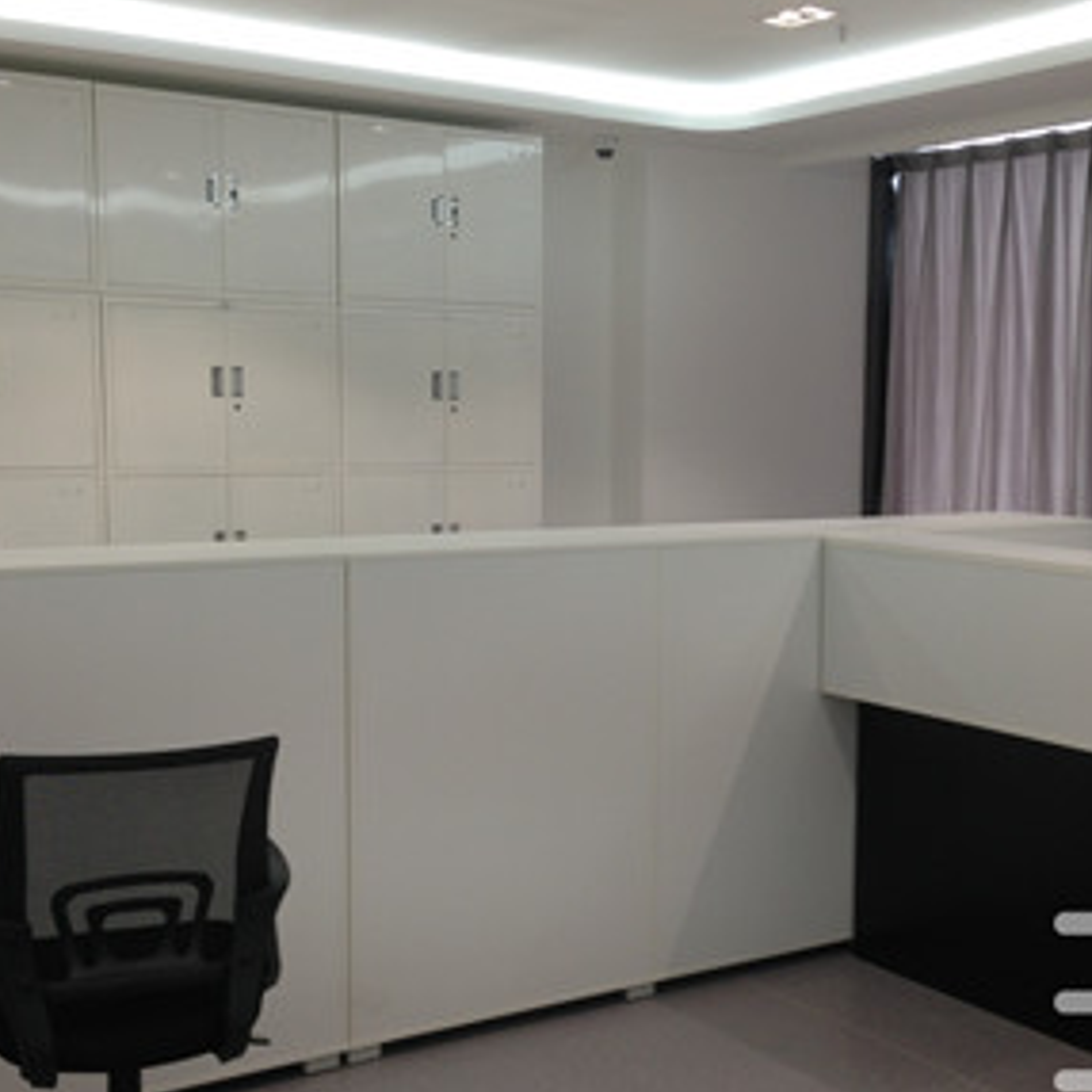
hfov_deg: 33.3
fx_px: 1820
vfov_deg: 33.4
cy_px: 594
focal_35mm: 51
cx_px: 664
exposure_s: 1/30
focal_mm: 4.12
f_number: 2.4
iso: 50
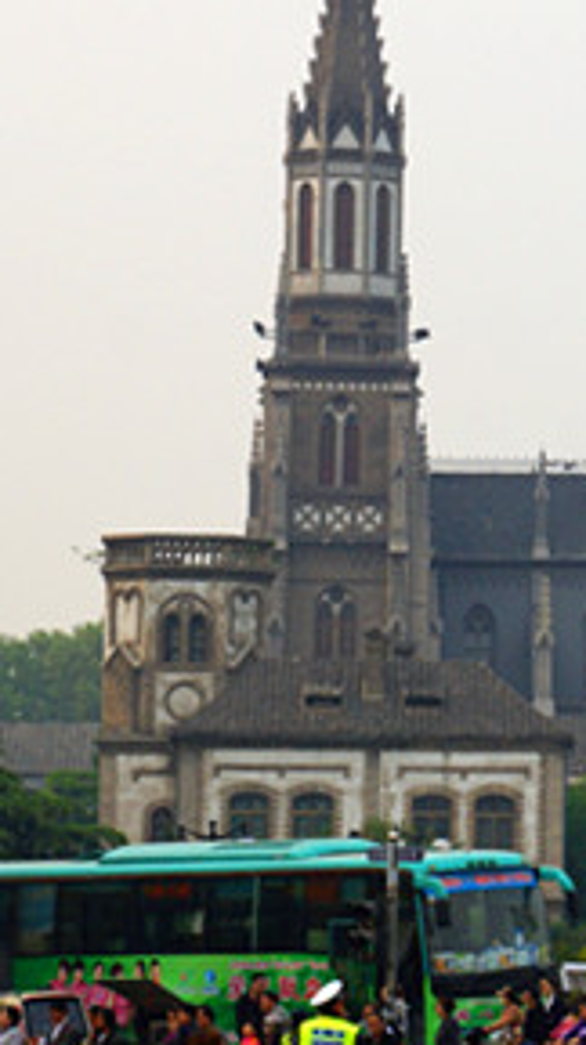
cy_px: 298
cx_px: 1092
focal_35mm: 212
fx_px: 5872
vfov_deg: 10.2
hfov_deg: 5.6
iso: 100
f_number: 9
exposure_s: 1/125
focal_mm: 50
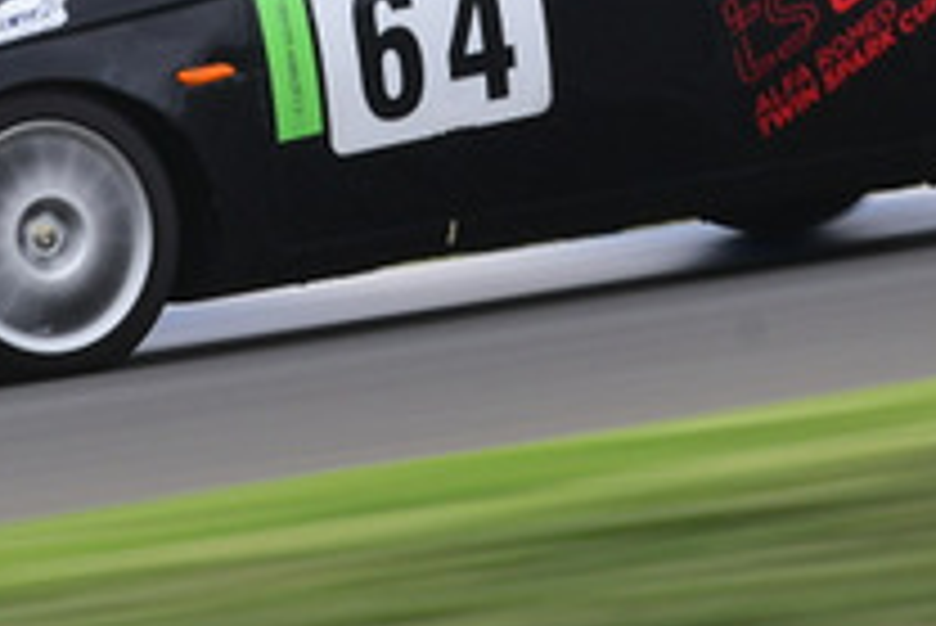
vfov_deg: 0.9
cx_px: 86
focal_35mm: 1561
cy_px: -482
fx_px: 40613
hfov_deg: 1.3
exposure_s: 1/60
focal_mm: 270
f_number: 13
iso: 160
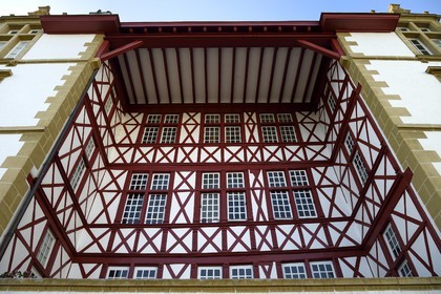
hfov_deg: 65.5
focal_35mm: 28
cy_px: 147
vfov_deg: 46.4
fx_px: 343
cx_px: 220
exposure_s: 1/200
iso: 200
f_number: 7.1
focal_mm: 28
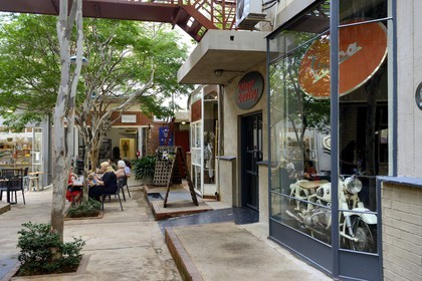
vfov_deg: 38.9
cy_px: 140
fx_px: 399
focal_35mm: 34
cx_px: 211
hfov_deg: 55.8
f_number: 4.5
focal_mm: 34
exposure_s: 1/80
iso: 800
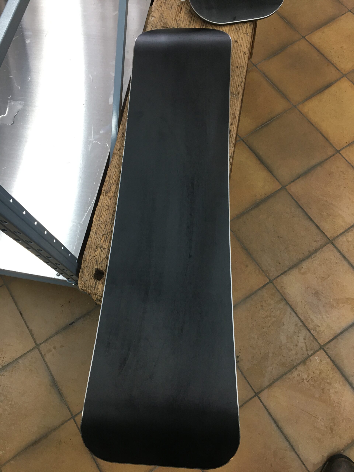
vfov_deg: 61.7
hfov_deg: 48.2
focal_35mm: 29
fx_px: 395
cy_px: 236
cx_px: 177
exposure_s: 1/33
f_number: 2.2
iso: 80
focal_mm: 4.15
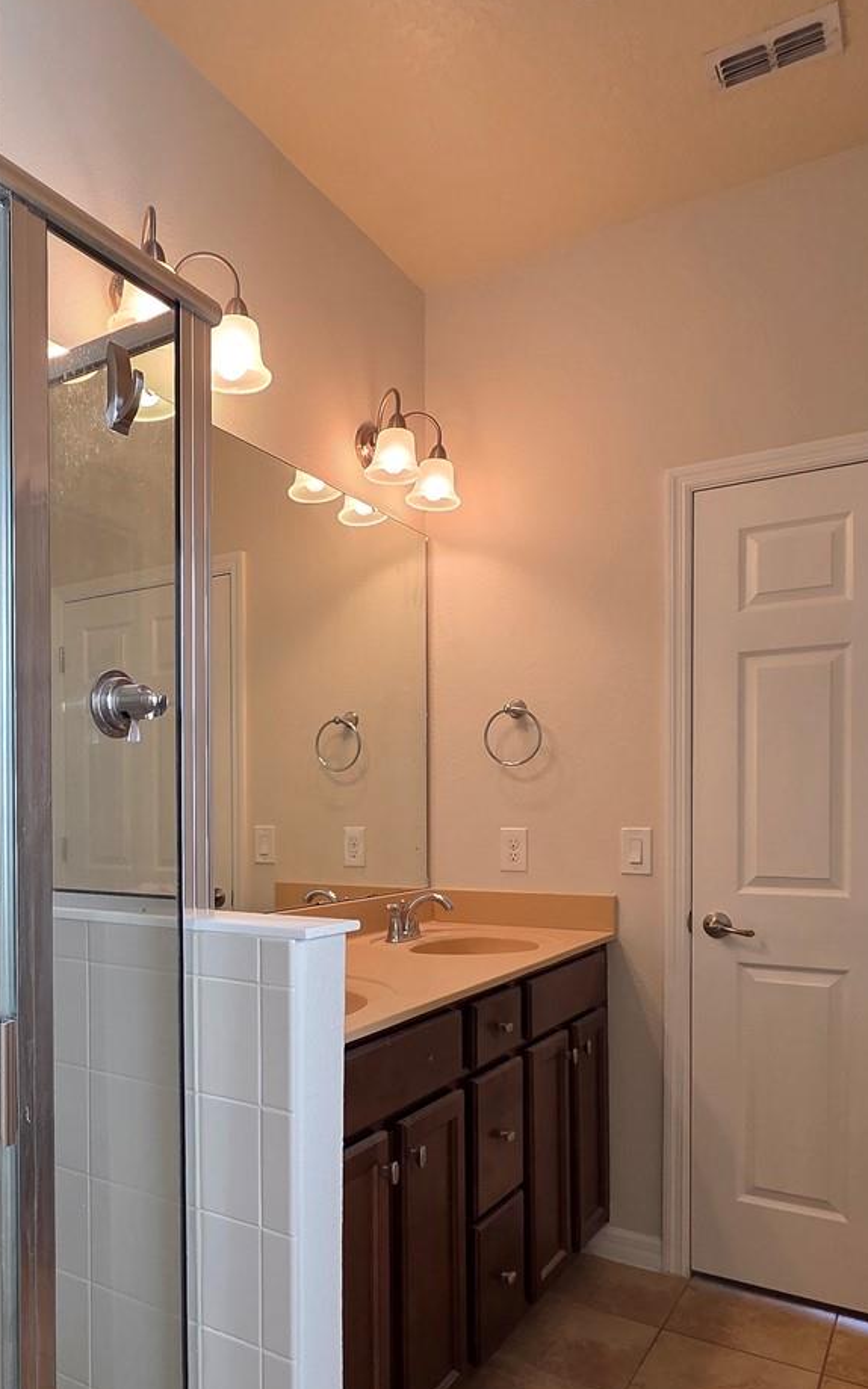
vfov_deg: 73.9
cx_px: 283
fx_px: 909
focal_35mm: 24
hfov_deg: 50.1
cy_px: 842
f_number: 2.2
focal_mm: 2.2
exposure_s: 1/120
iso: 125
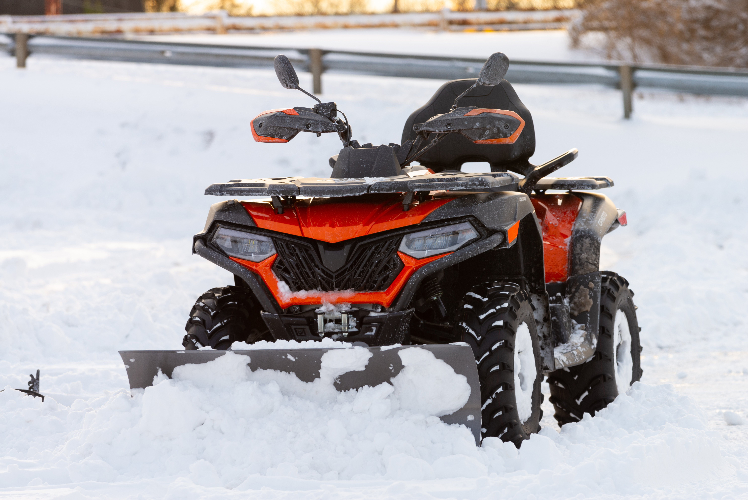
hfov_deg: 10.3
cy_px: 250
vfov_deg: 6.9
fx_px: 4157
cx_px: 374
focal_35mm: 200
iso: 200
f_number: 6.3
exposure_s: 1/100
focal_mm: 200
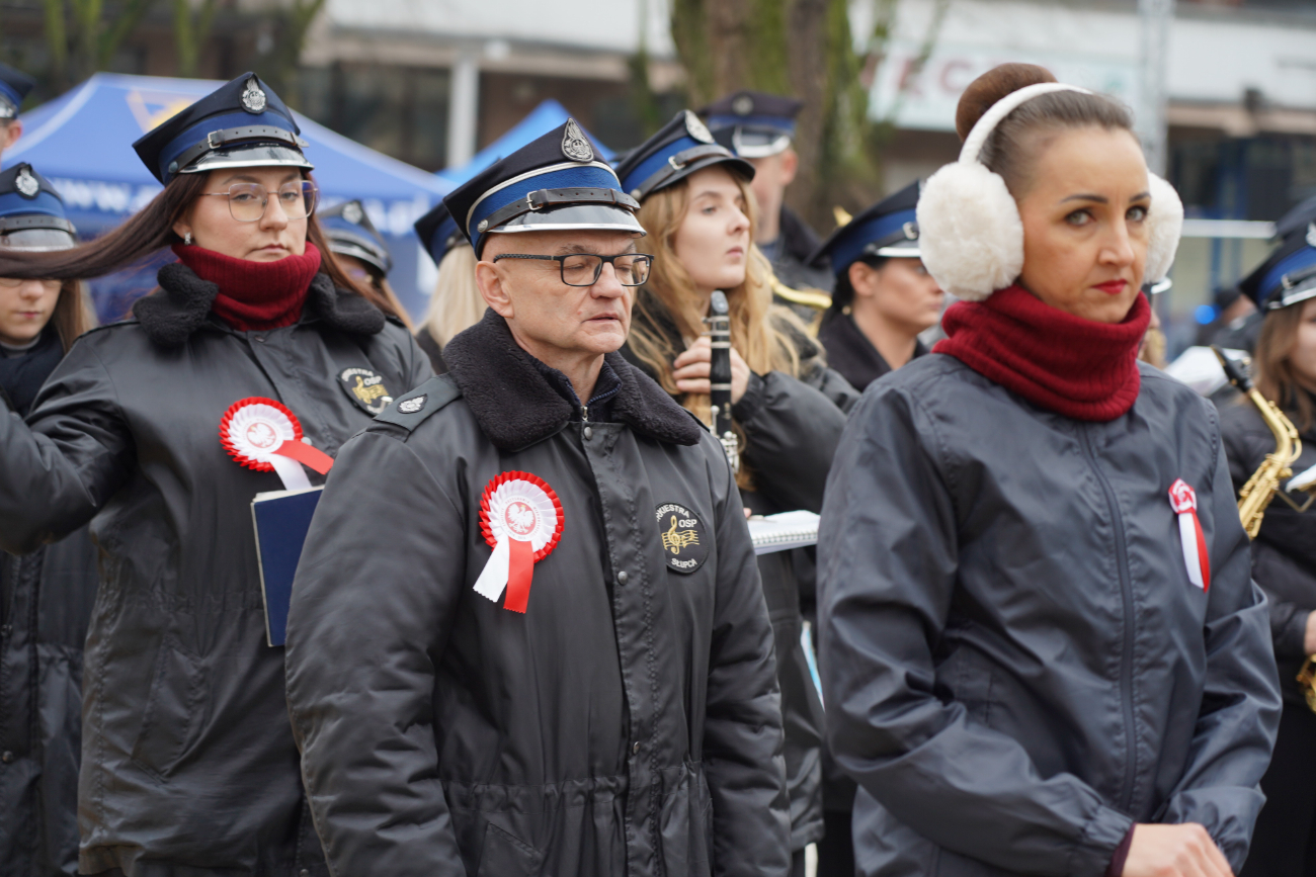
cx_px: 658
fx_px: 3838
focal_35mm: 105
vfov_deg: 13.0
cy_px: 438
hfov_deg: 19.5
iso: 200
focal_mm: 105
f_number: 4
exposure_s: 1/100
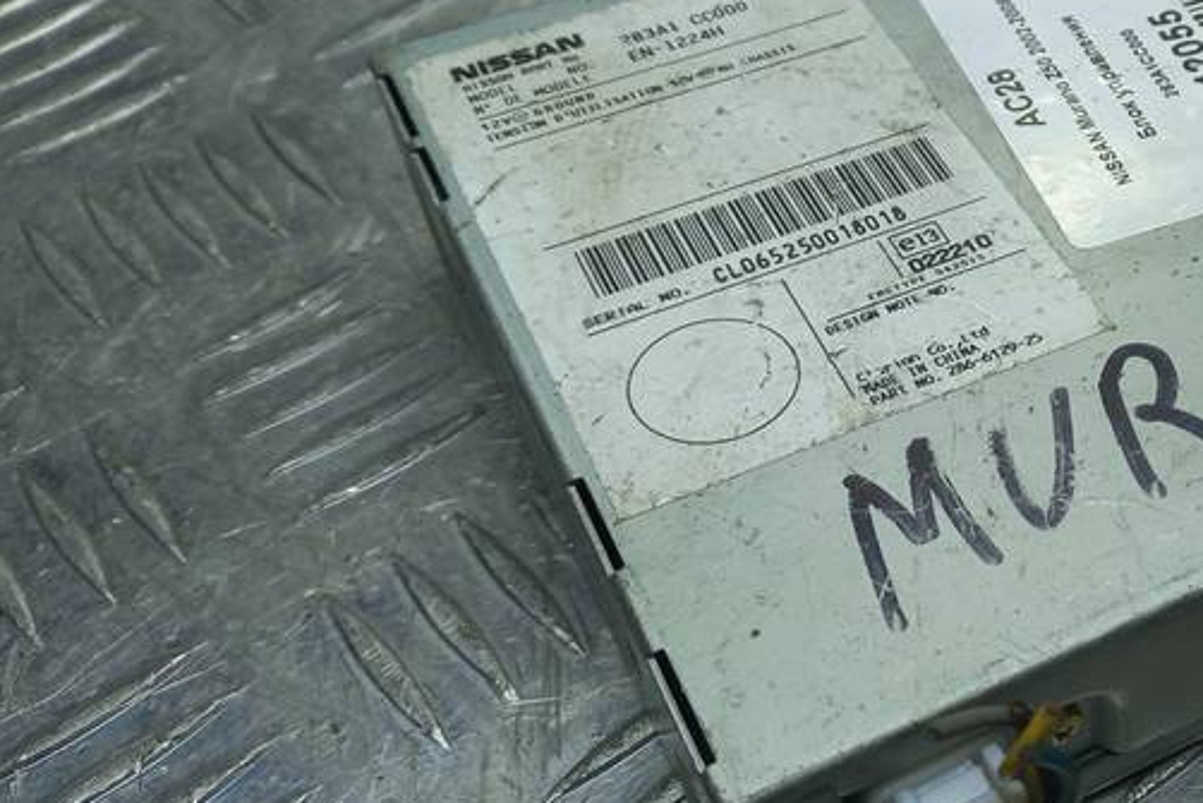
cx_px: 1110
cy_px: 393
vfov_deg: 25.5
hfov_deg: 35.1
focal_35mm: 53
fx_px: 1771
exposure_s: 1/100
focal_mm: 4.6
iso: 25
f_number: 1.8
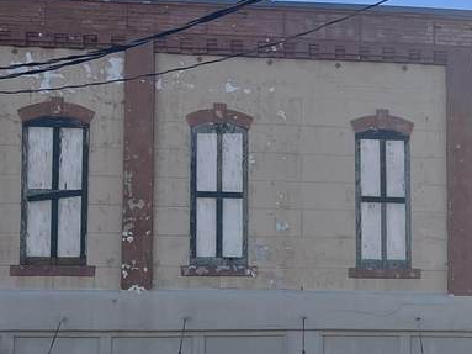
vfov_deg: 16.7
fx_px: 1186
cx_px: 532
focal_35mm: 87
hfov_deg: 21.3
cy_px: 329
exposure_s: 1/5076
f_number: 1.6
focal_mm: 5.1
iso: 50
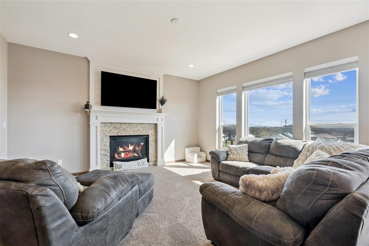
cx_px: 184
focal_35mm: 16
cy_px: 123
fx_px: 164
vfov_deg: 73.7
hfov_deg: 96.7
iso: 400
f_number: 10
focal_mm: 16
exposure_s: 1/30
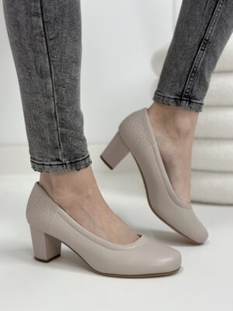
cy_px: 156
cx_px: 116
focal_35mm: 48
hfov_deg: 30.3
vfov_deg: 39.7
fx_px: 431
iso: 160
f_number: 1.78
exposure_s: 1/100
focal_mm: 6.86
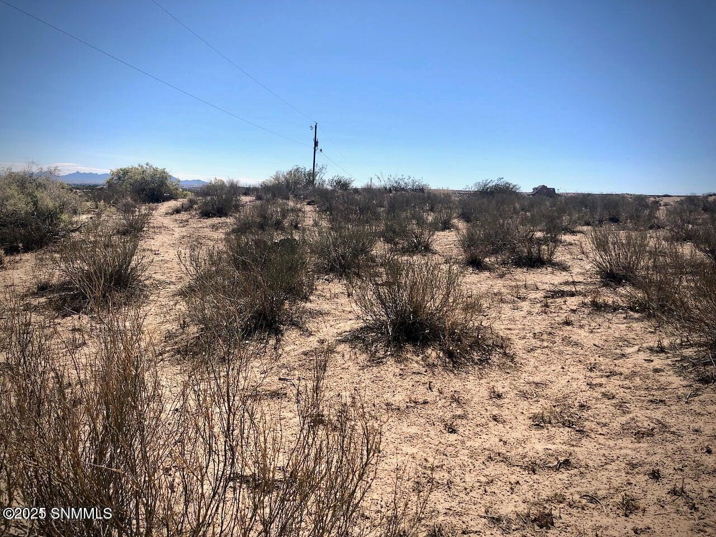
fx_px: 579
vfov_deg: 49.7
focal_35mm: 28
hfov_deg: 63.4
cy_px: 268
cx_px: 358
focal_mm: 4
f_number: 1.8
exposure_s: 1/2857
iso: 20
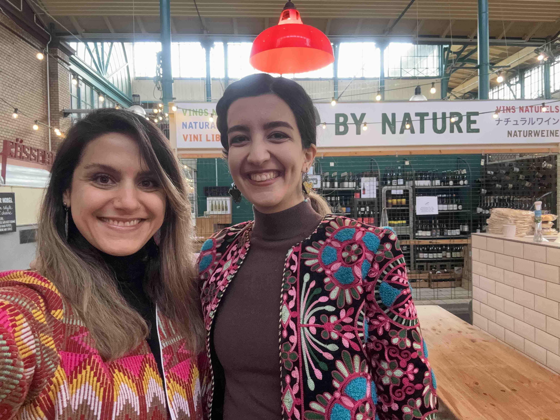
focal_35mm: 23
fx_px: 372
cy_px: 210
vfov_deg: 58.9
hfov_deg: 73.9
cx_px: 280
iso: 200
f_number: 1.9
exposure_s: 1/50
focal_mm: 2.69
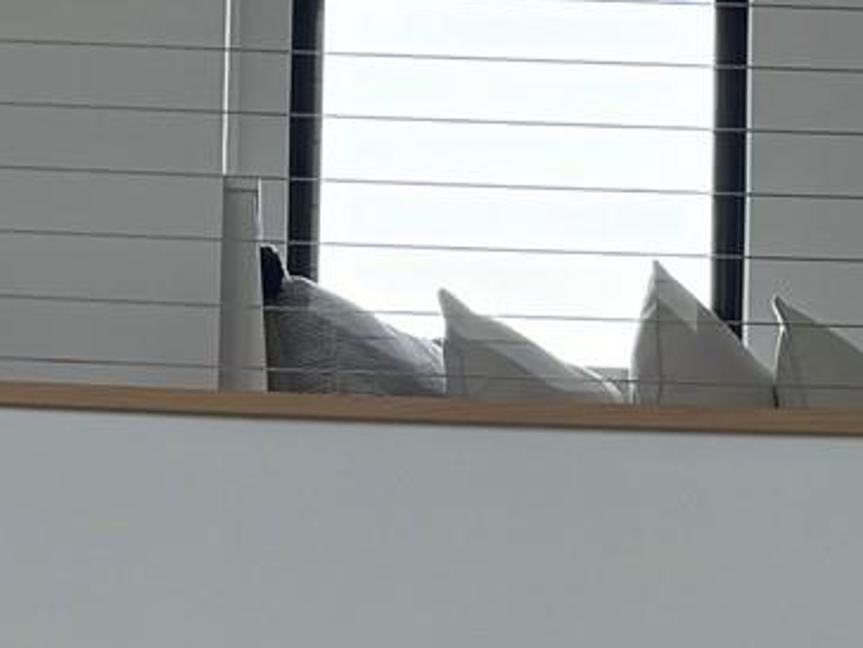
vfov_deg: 9.9
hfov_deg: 14.6
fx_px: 3366
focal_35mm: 135
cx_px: 432
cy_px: 1457
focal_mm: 6.76
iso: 50
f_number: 1.78
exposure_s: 1/137
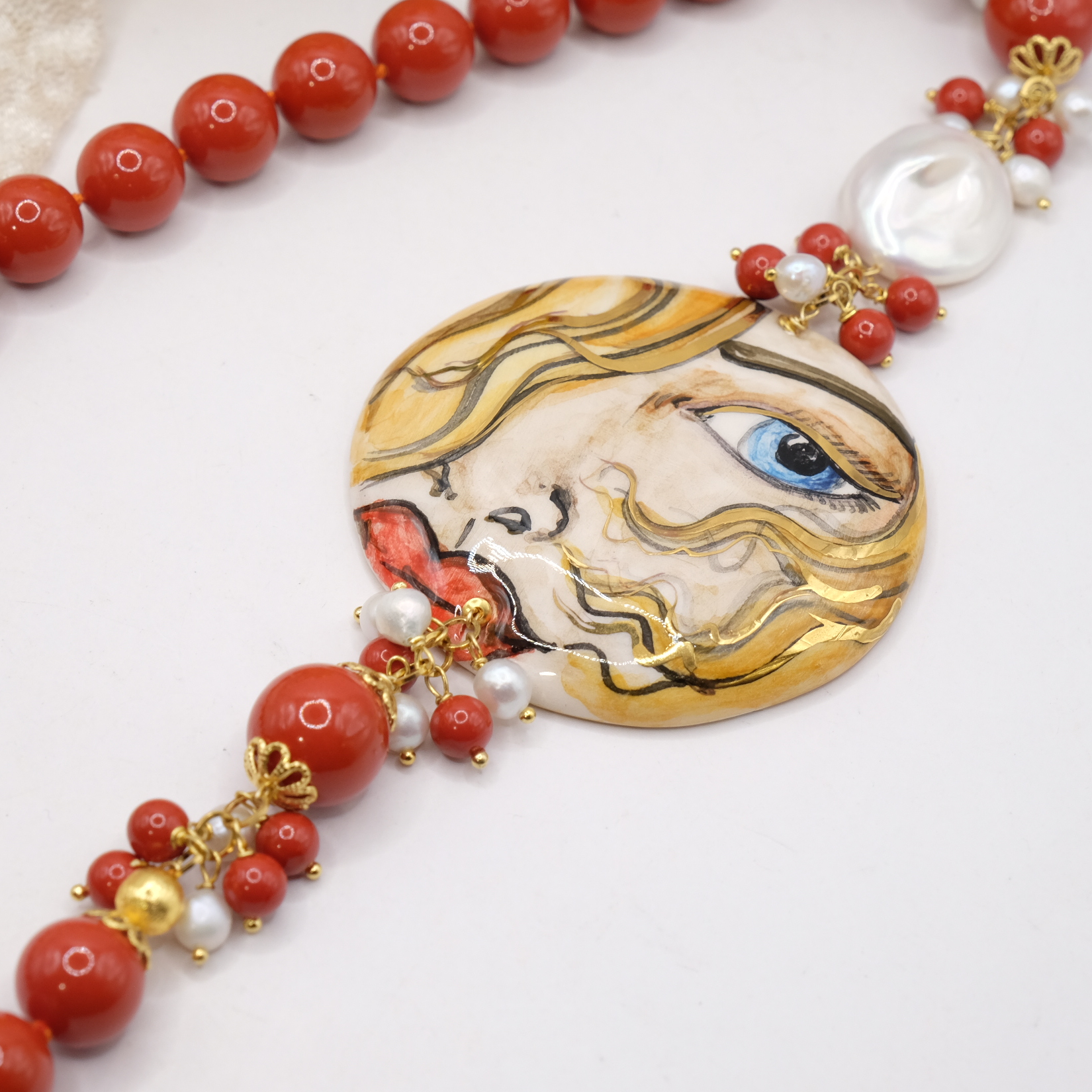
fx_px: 3212
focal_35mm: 90
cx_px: 541
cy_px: 544
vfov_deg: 19.3
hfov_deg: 19.3
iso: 640
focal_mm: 46.6
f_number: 8
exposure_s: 1/50
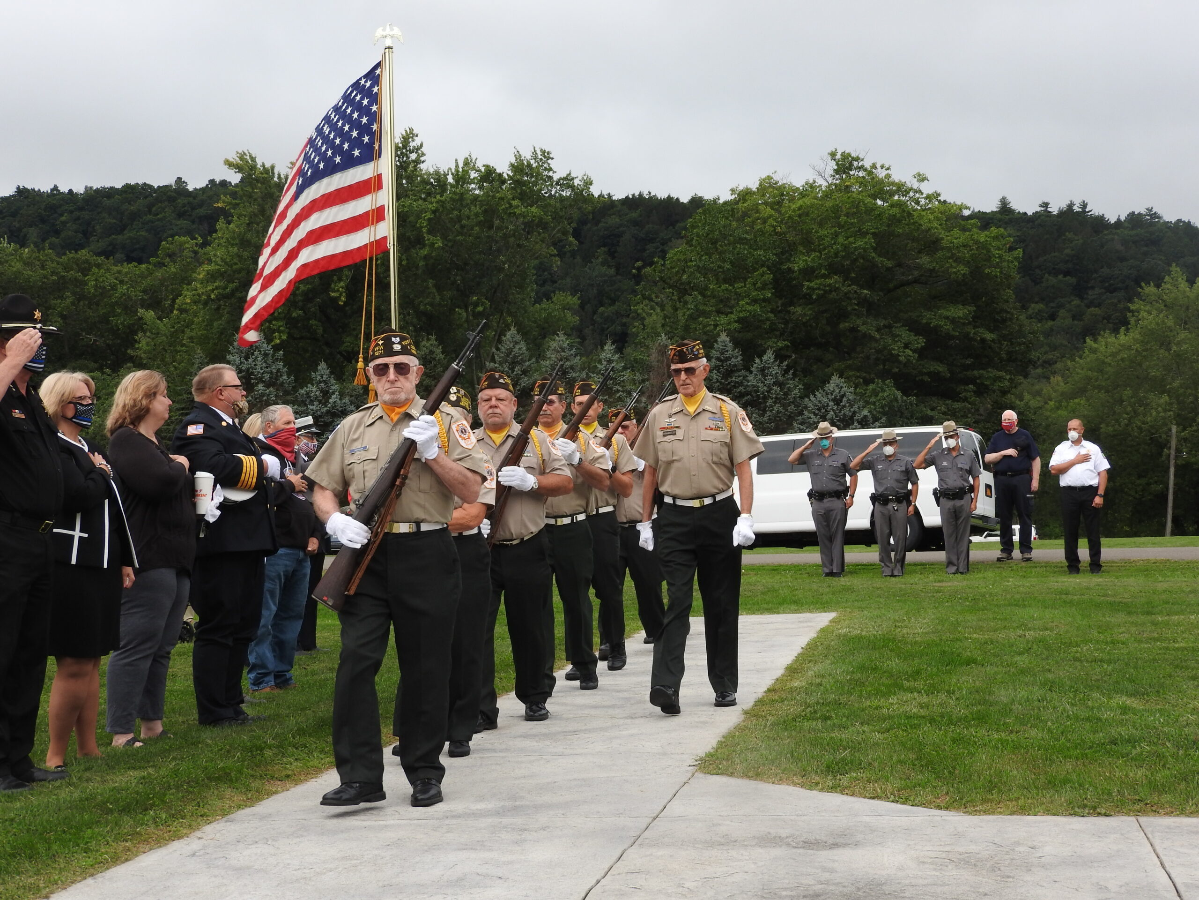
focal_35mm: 55
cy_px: 450
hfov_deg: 34.9
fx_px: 1905
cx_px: 600
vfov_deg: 26.6
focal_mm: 9.9
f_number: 4
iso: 100
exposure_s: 1/200
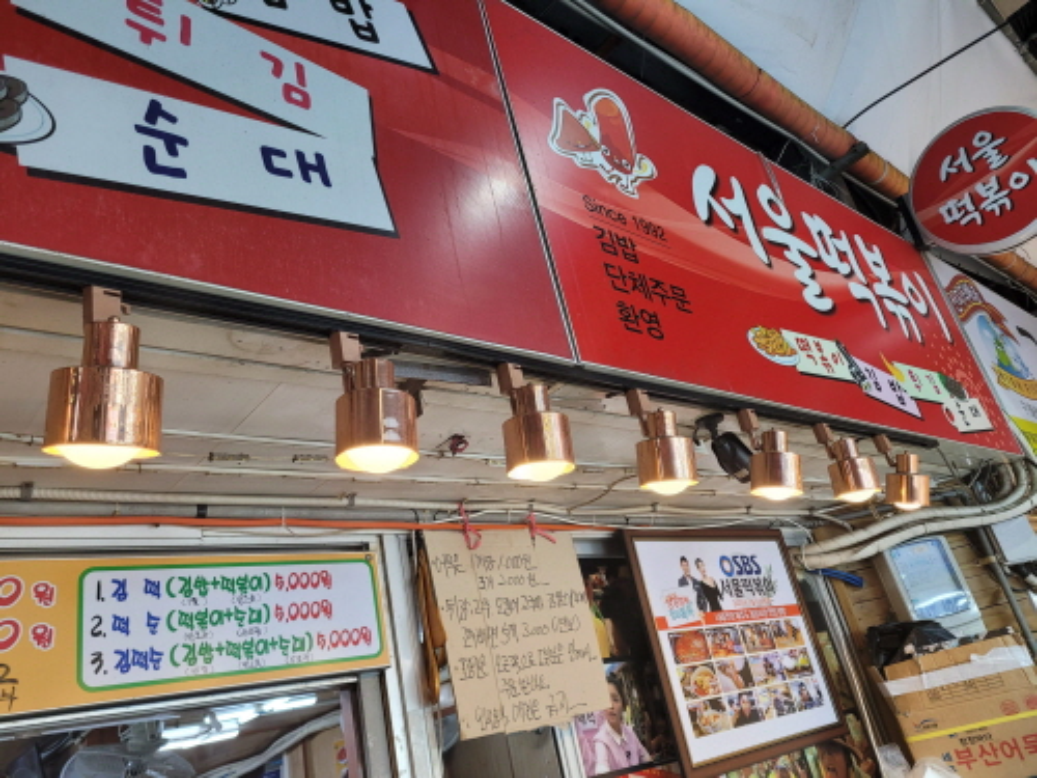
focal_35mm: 26
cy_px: 389
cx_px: 518
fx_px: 779
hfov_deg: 67.3
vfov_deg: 53.1
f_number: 1.8
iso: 100
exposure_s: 1/120
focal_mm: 5.4
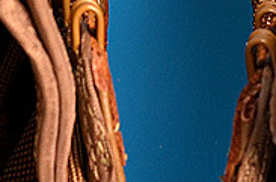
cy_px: -132
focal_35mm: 326
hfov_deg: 6.3
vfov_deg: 4.2
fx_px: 2489
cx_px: 170
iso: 250
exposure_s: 1/100
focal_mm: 31
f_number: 6.3
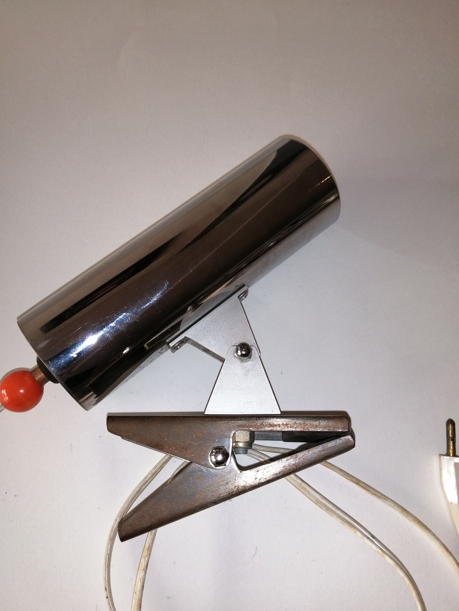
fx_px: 460
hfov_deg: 53.1
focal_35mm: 26
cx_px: 230
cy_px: 306
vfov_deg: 67.3
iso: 50
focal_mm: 3.46
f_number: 1.8
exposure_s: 1/106
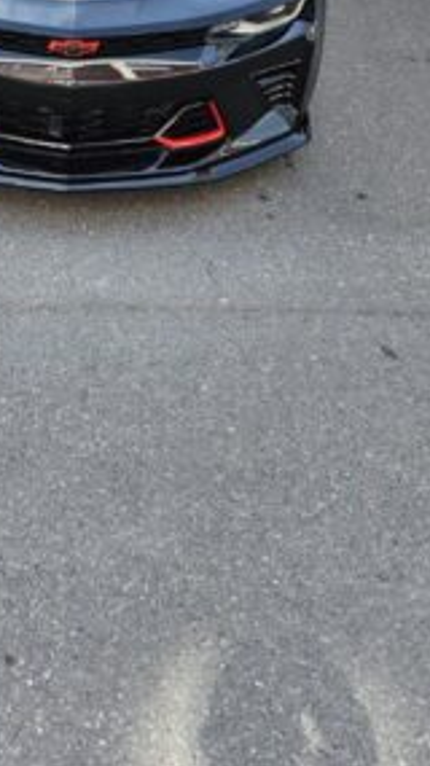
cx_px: 43
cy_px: 151
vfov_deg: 46.7
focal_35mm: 41
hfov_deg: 27.9
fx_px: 832
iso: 25
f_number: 1.8
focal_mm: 5.4
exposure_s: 1/221
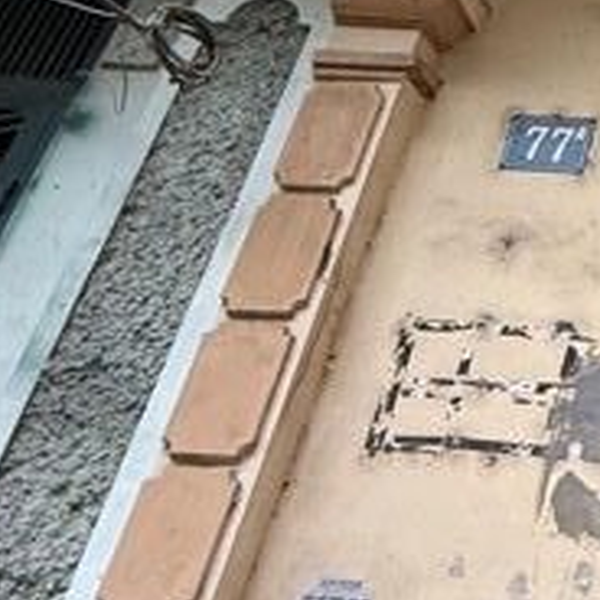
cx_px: 1001
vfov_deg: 24.3
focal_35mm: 69
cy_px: 59
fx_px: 1353
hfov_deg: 20.0
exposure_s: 1/99
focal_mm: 2.22
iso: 320
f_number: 2.2
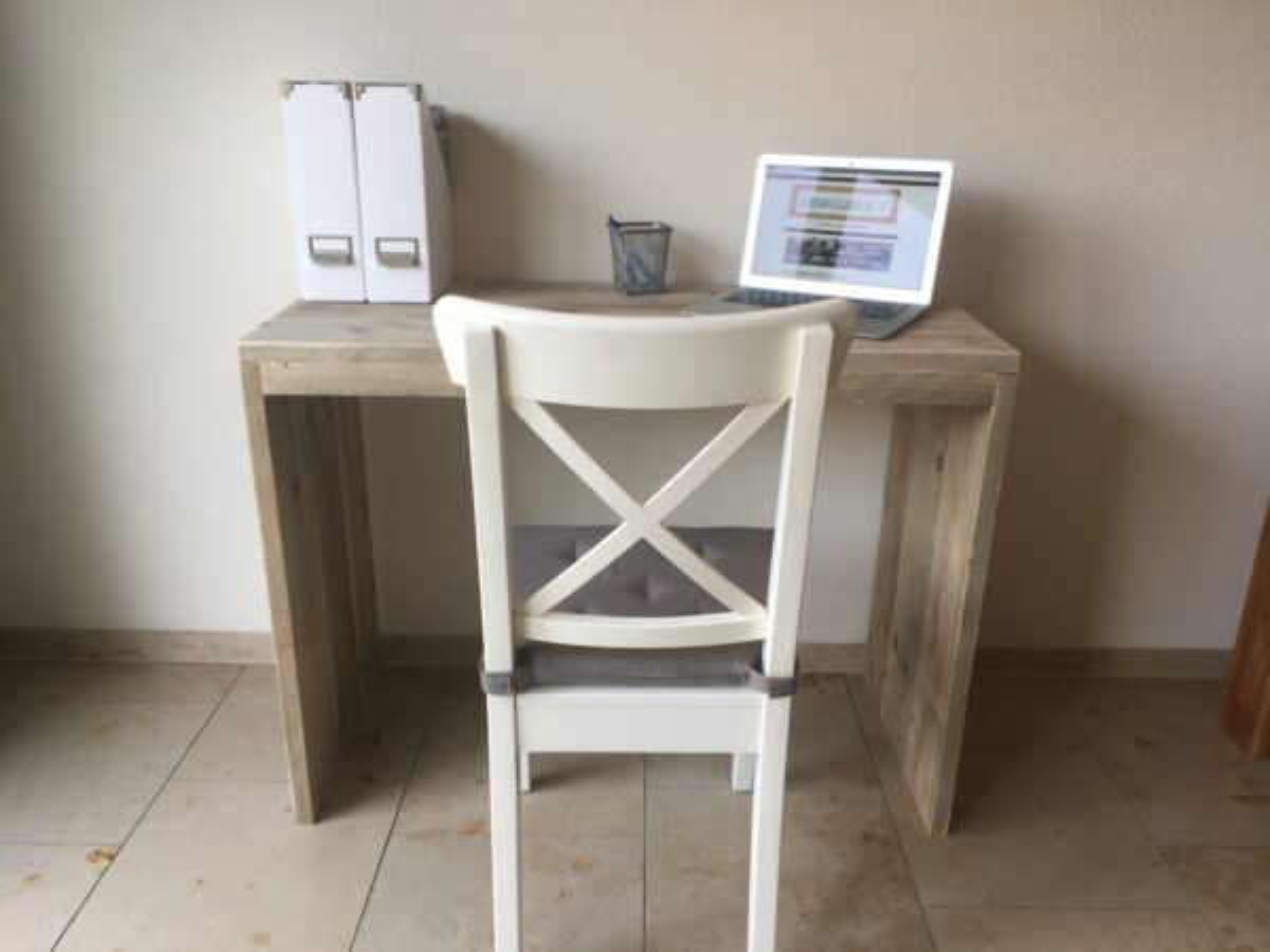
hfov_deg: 61.7
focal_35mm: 29
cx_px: 635
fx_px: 1064
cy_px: 476
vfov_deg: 48.2
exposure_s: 1/50
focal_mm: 4.15
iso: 25
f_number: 2.2
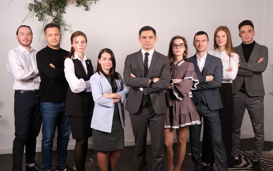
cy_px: 85
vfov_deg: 33.6
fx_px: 283
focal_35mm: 38
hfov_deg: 51.5
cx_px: 136
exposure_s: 1/125
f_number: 5
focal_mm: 24.7
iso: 160
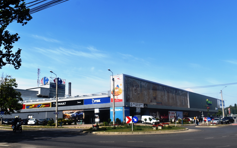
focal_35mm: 36
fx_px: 230
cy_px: 73
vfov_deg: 35.7
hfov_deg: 54.6
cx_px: 124
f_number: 9
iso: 100
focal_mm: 21
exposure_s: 1/320
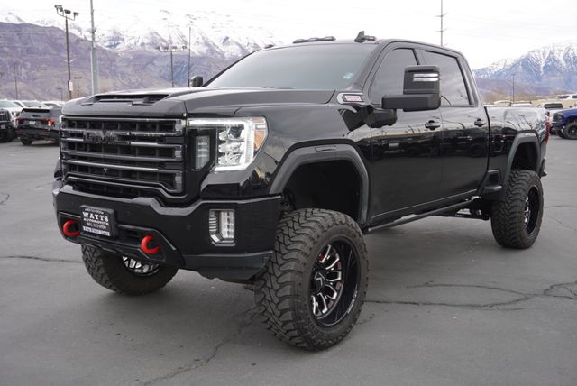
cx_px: 288
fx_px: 602
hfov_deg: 51.2
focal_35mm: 38
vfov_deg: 35.6
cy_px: 193
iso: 100
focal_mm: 25
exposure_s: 1/60
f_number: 4.5
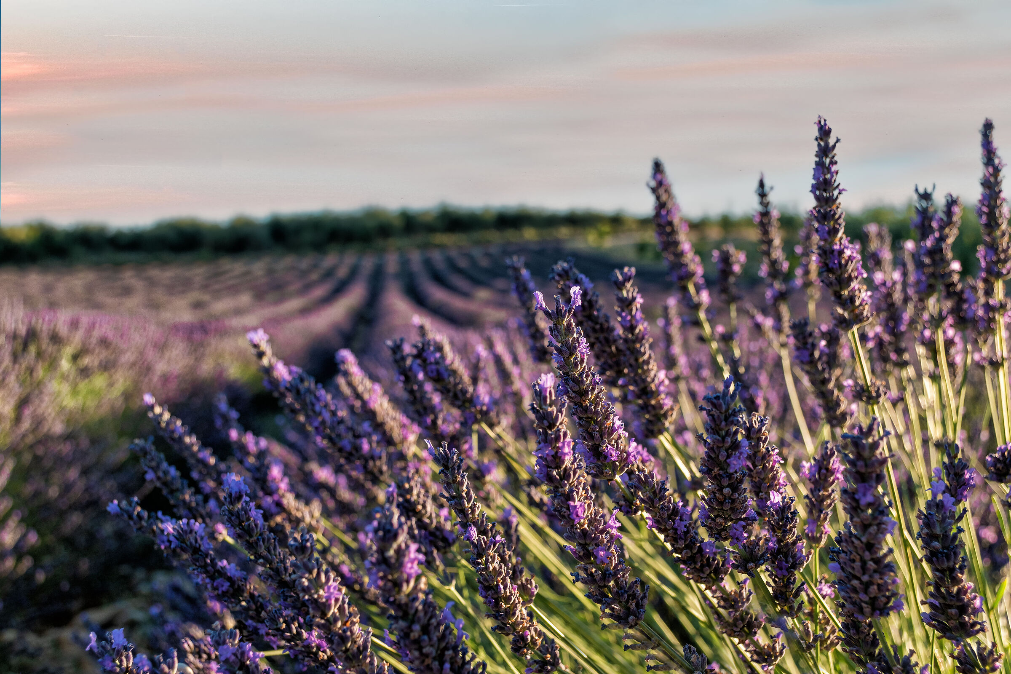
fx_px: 1011
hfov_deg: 53.1
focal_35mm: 36
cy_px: 337
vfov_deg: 36.9
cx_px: 506
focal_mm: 24
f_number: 8
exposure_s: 1/400
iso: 200
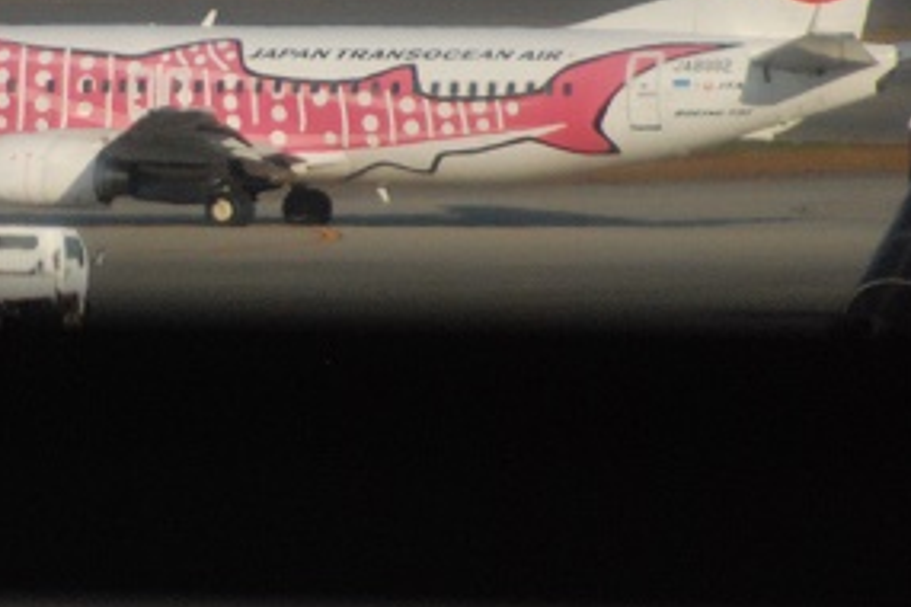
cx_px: 125
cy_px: 34
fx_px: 24013
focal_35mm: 949
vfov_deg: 1.4
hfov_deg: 2.2
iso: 1600
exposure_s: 1/2500
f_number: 6.3
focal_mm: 300
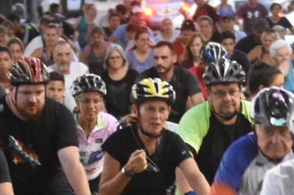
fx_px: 4014
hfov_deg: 4.2
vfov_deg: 2.8
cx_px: 393
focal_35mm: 492
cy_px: 140
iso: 6400
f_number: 2.8
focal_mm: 70
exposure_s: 1/125
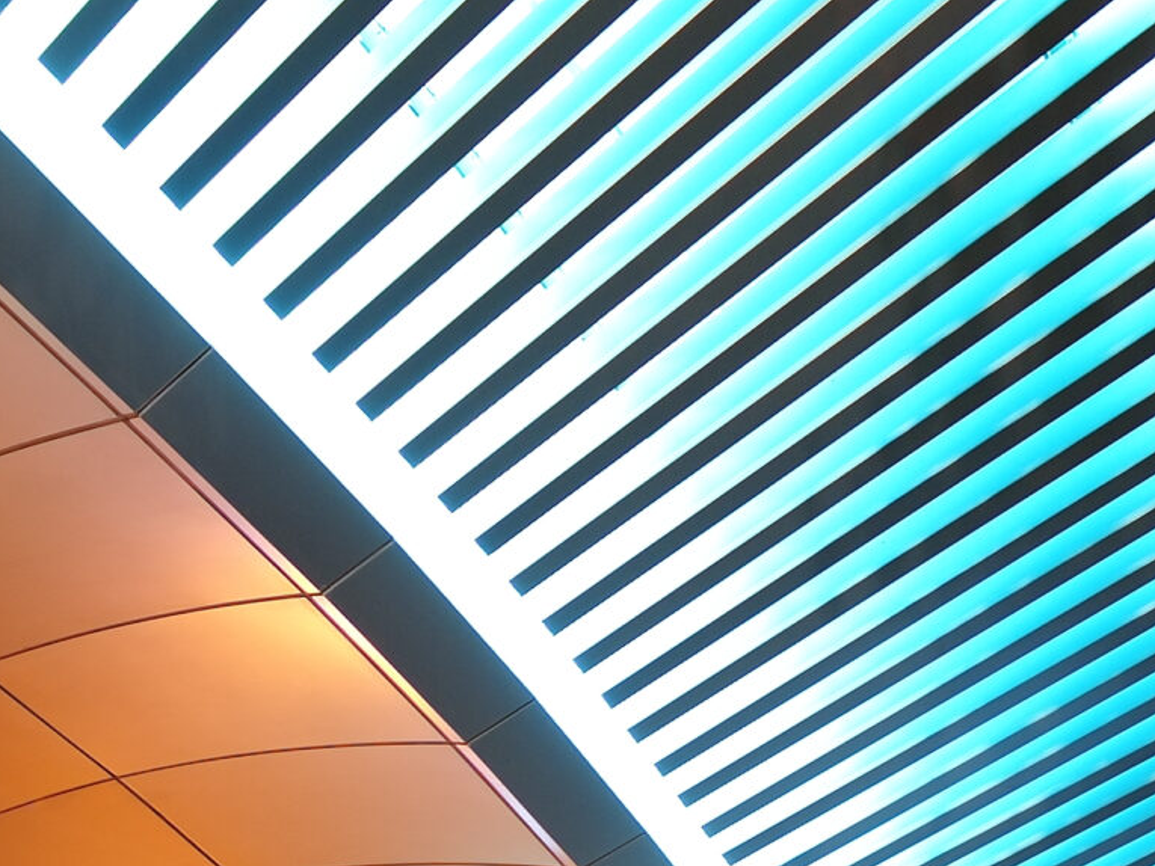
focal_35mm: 45
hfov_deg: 32.3
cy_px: 957
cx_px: -329
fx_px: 1502
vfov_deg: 29.1
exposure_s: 1.5
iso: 200
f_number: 5.6
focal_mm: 14
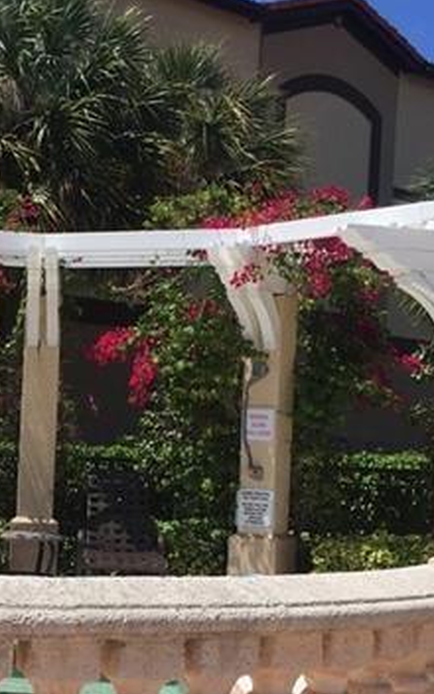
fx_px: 1268
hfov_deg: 18.7
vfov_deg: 30.5
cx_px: -32
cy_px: 426
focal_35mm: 67
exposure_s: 1/3049
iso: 32
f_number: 2.2
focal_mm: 4.15
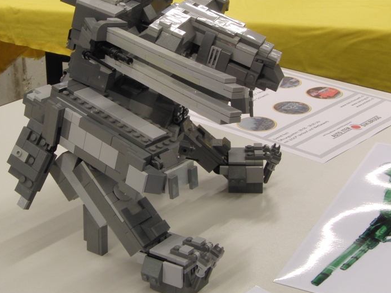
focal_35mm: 72
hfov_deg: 26.9
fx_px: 813
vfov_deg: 20.4
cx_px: 149
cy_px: 94
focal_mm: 8.7
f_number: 7.4
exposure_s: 1/2
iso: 100
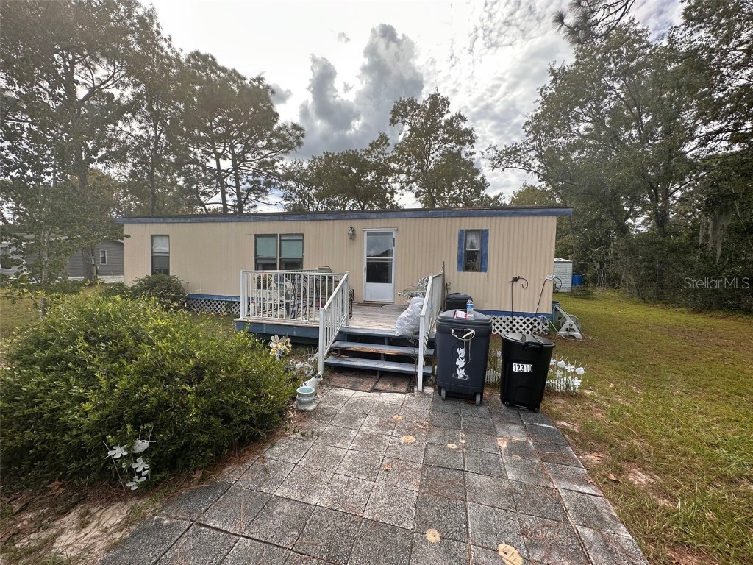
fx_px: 305
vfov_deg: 85.7
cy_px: 282
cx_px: 376
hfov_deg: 102.1
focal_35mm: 14
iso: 40
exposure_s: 1/812
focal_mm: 2.22
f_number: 2.2
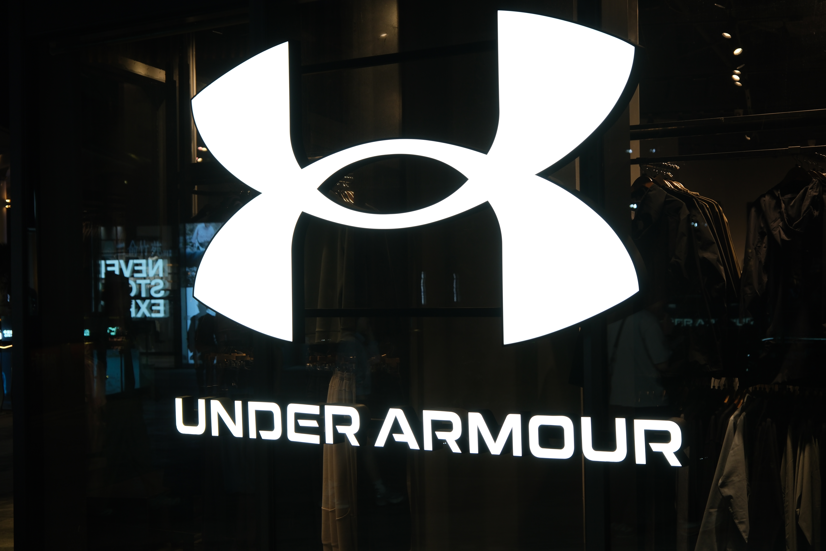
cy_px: 276
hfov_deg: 36.9
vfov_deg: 25.1
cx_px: 413
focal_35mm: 54
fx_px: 1239
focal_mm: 36.2
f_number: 3.2
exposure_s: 1/120
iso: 250
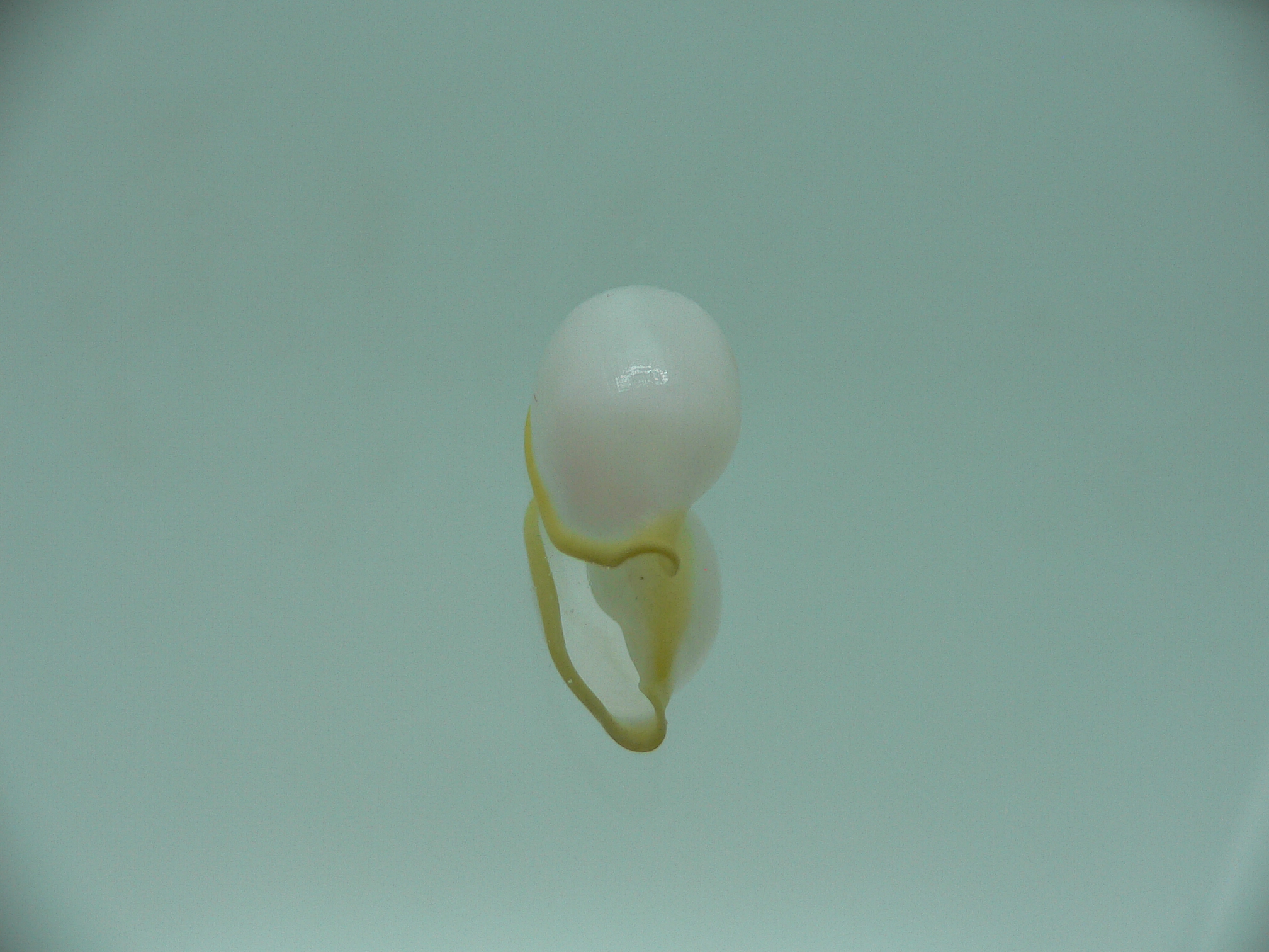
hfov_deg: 52.6
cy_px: 476
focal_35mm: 35
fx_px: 1283
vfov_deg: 40.7
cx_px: 634
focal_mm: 4.6
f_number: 2.8
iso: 80
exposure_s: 1/80
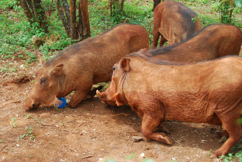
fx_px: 505
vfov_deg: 18.2
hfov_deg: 27.0
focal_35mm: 75
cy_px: 81
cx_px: 121
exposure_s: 1/320
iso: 320
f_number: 4.8
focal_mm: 50
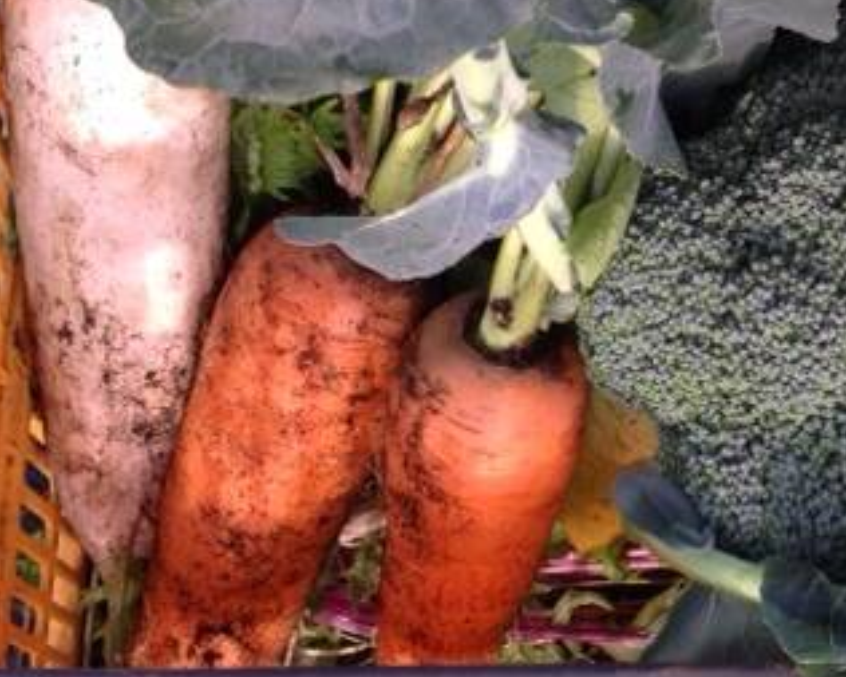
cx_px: 659
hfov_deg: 27.1
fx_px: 1728
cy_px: 193
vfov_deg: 22.0
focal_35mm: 69
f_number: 2.4
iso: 50
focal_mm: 4.28
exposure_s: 1/280
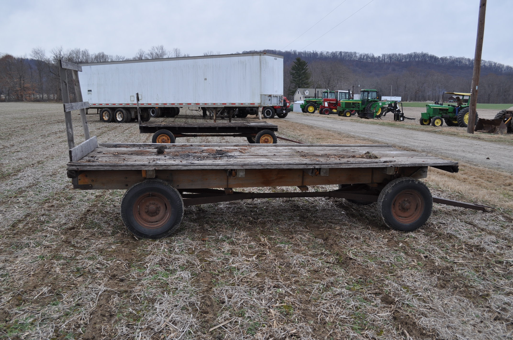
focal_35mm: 33
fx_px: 470
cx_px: 256
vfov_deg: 39.9
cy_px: 170
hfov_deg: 57.3
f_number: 6.3
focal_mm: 22
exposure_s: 1/160
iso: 200
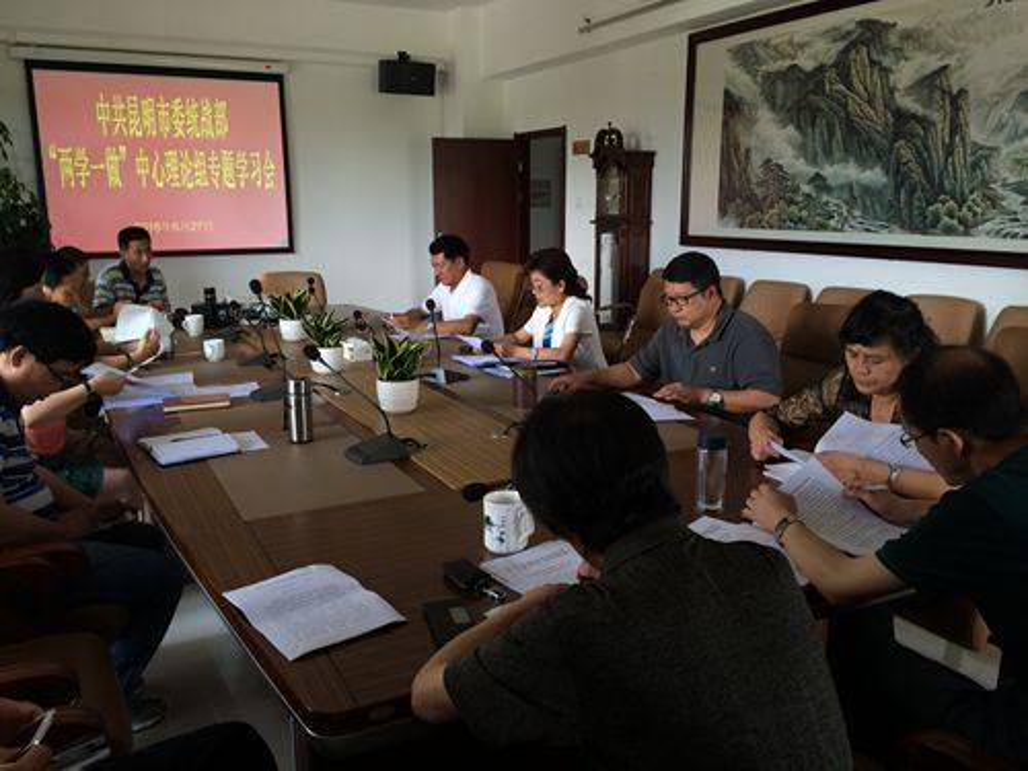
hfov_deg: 61.7
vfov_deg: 48.2
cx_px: 514
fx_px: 861
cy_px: 386
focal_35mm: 29
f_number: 2.2
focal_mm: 4.15
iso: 32
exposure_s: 1/33
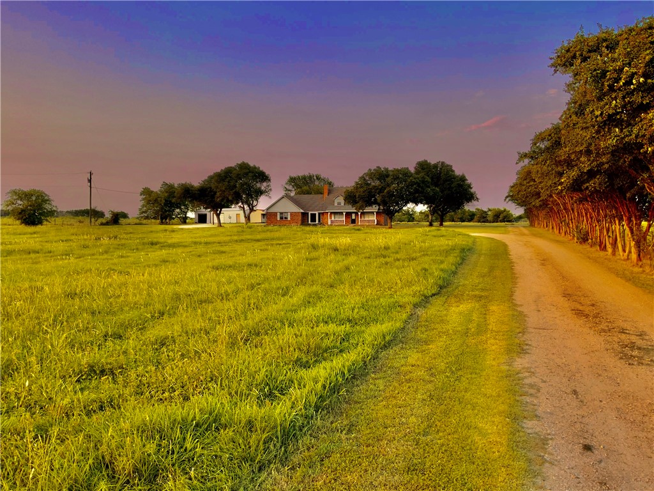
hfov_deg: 61.7
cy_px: 246
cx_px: 327
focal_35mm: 29
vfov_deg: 48.2
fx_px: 548
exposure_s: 1/161
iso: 16
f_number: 1.8
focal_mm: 3
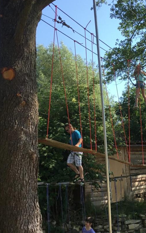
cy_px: 123
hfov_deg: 23.5
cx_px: 96
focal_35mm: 55
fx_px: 350
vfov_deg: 36.9
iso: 25
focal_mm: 3.3
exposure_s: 1/506
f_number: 2.4
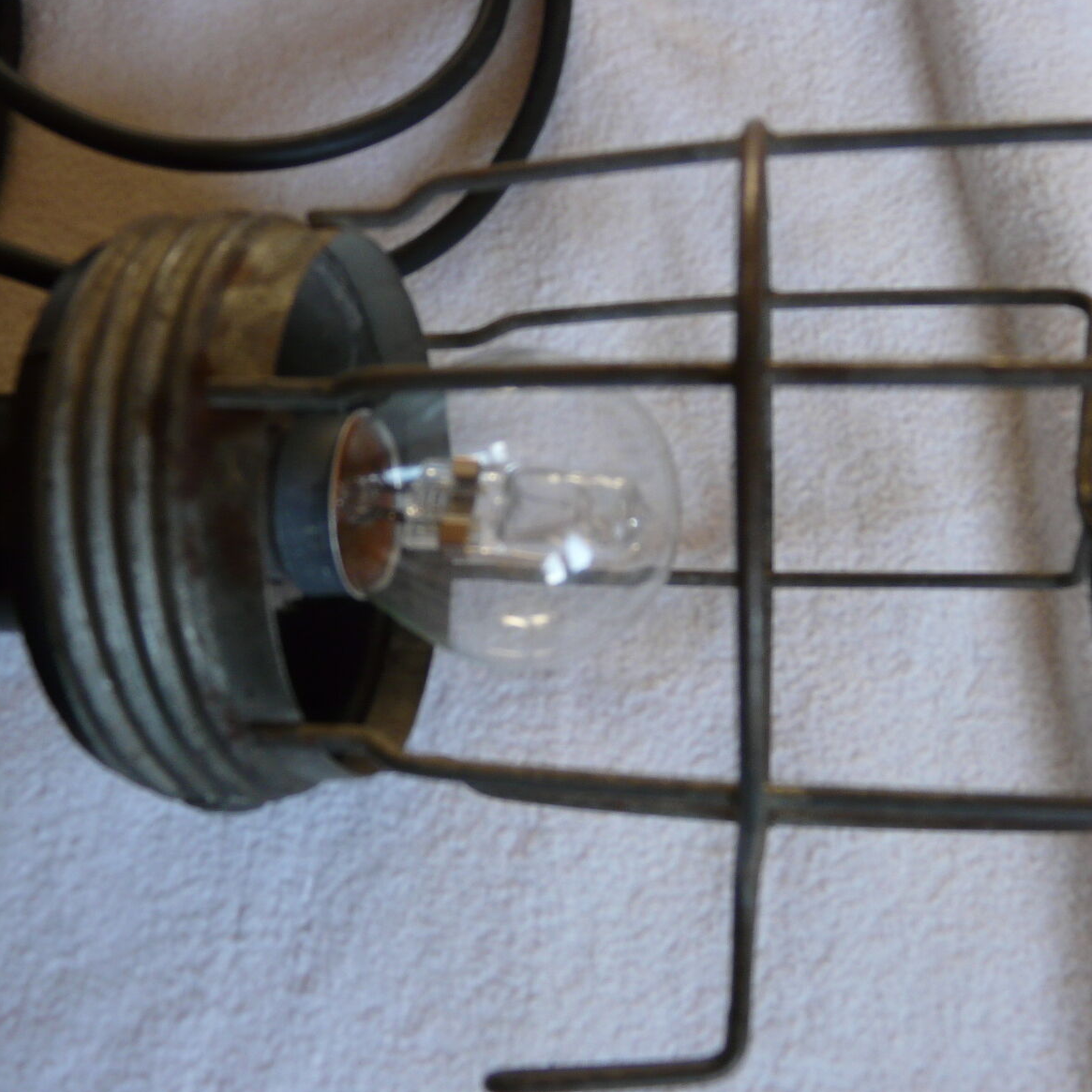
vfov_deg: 48.5
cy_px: 542
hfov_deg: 48.4
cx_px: 597
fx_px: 1213
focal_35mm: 34
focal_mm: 4.6
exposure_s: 1/40
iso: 100
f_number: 2.8
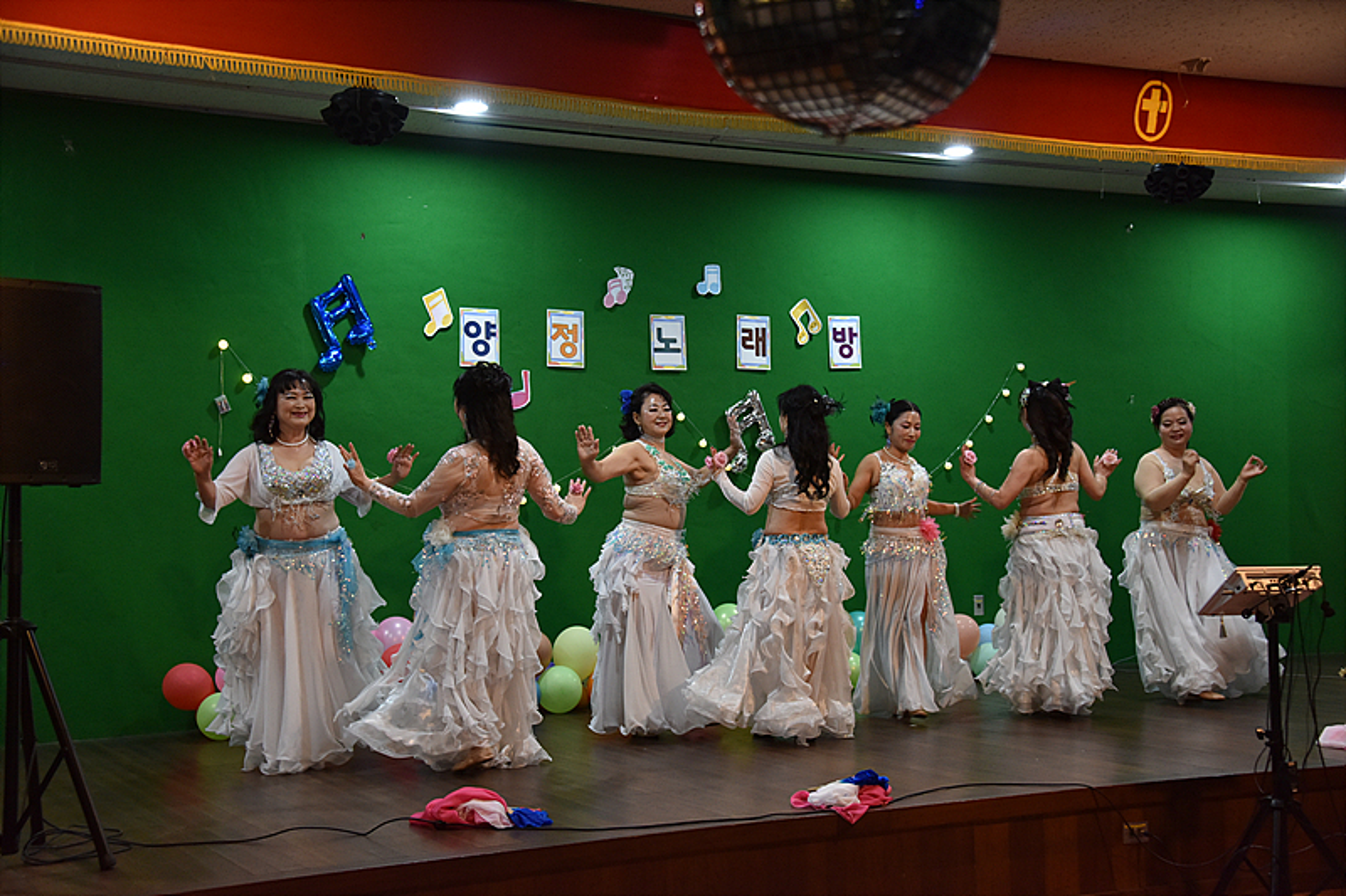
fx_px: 1794
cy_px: 448
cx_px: 673
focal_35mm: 48
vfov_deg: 28.1
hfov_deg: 41.1
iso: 2000
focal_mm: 48
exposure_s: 1/125
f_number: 4.5
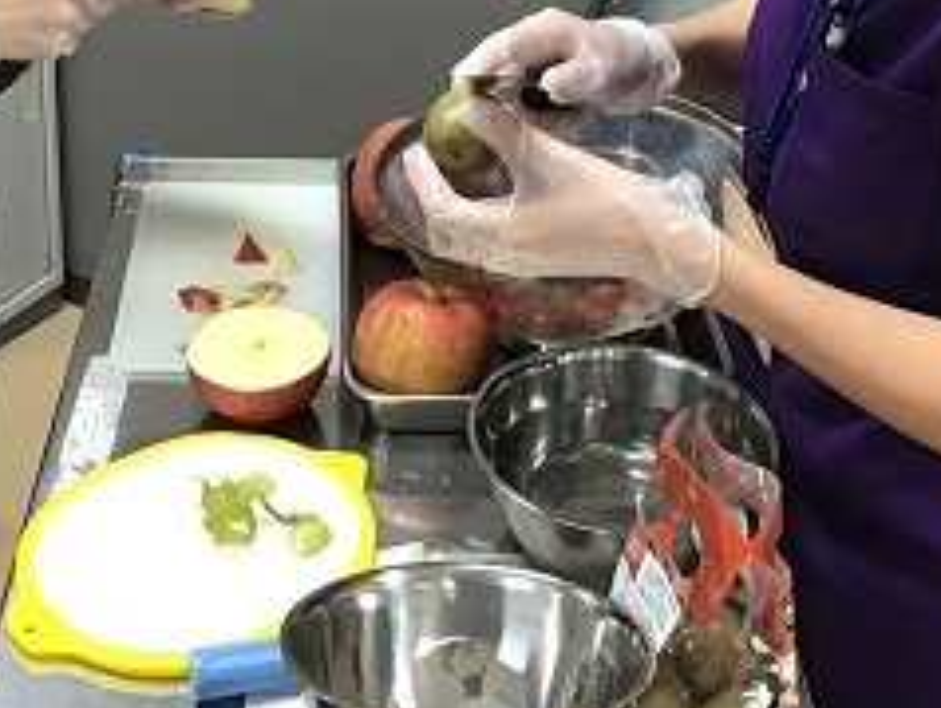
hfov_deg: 29.7
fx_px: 1769
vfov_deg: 22.0
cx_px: 399
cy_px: 42
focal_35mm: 65
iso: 125
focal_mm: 3.3
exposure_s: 1/30
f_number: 2.4
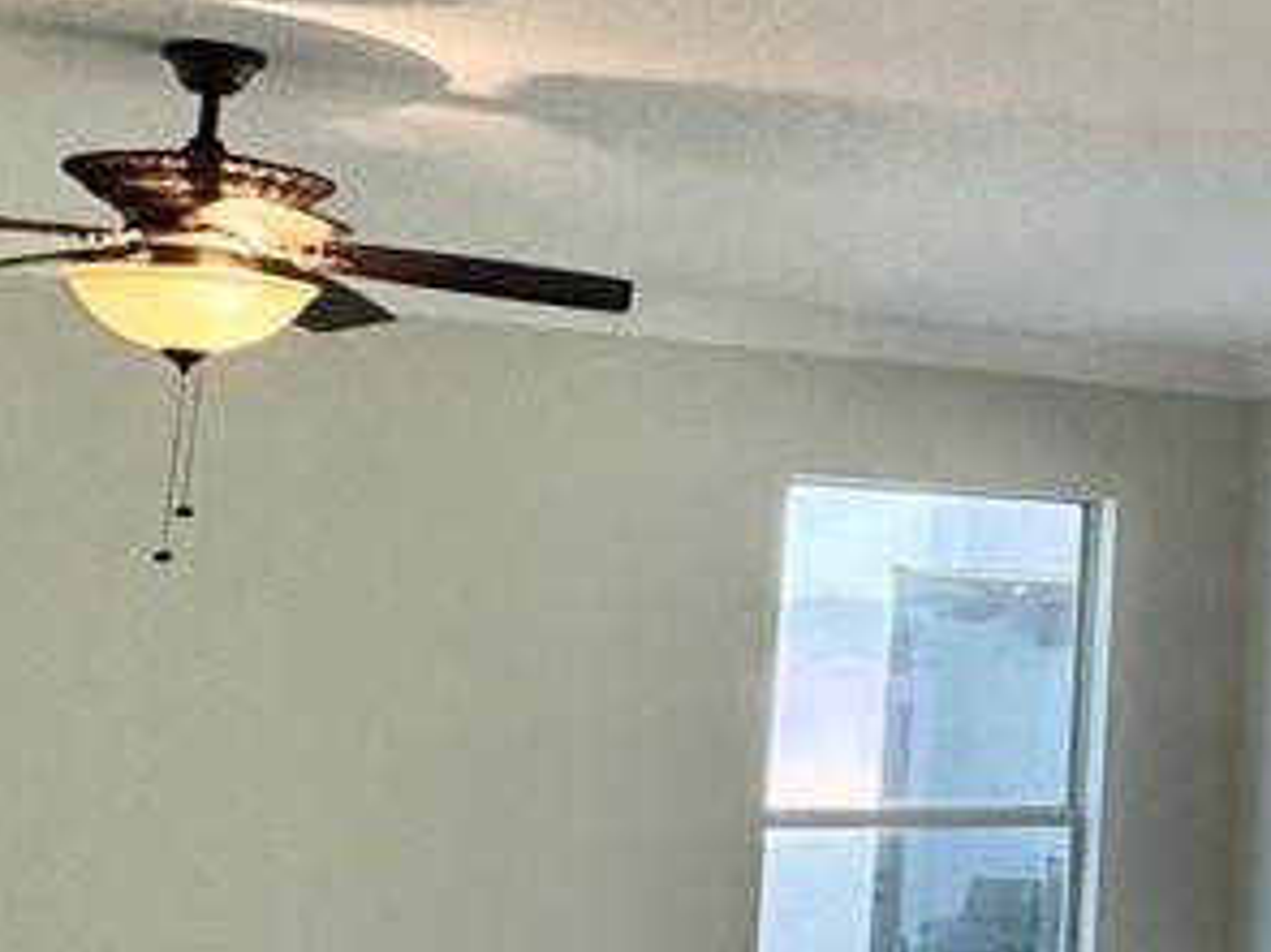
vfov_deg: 19.3
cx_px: 1917
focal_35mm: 76
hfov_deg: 21.5
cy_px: 302
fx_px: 2789
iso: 100
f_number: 2.2
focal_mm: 2.22
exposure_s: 1/120
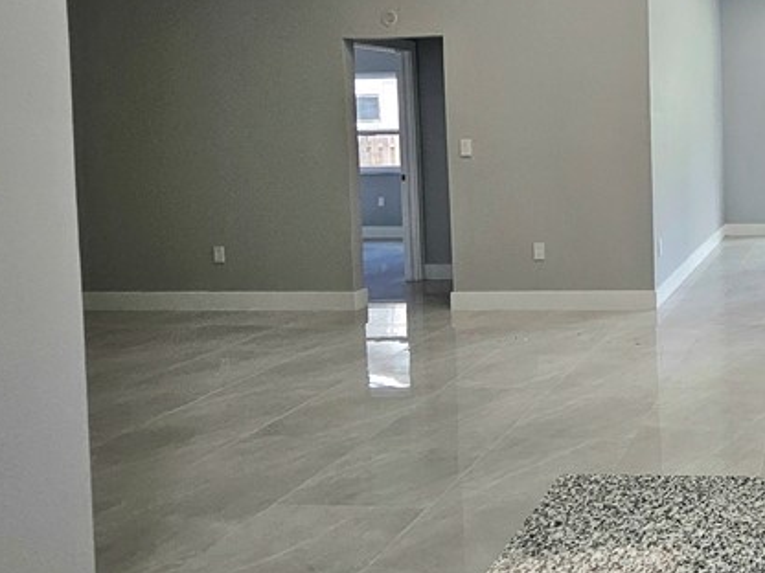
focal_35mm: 32
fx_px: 707
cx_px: 798
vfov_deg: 43.0
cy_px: 154
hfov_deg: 45.8
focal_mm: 1.74
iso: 64
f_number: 2.2
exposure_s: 1/60.2
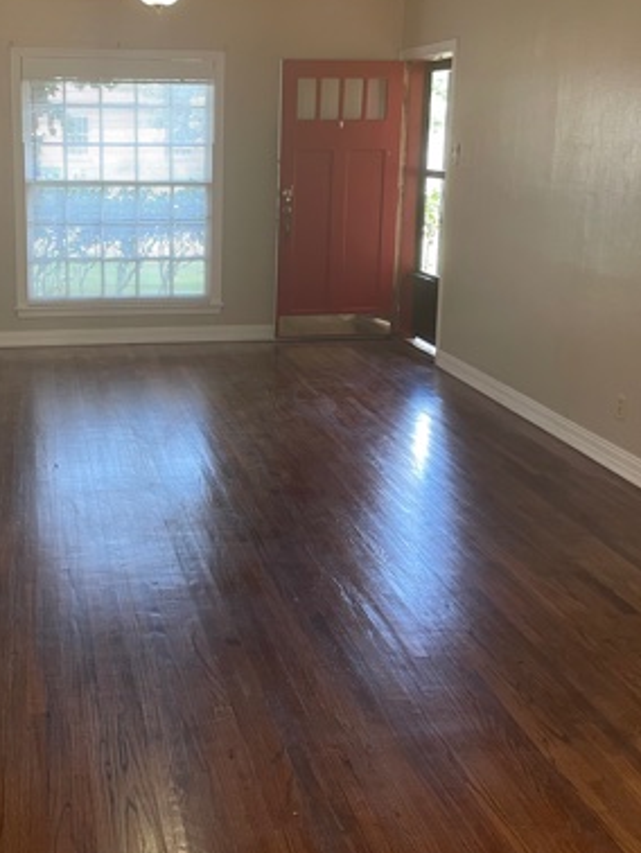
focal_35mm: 44
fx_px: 1085
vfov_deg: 42.7
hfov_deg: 32.5
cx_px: 190
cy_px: 345
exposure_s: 1/60
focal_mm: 4.2
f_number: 1.6
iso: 80
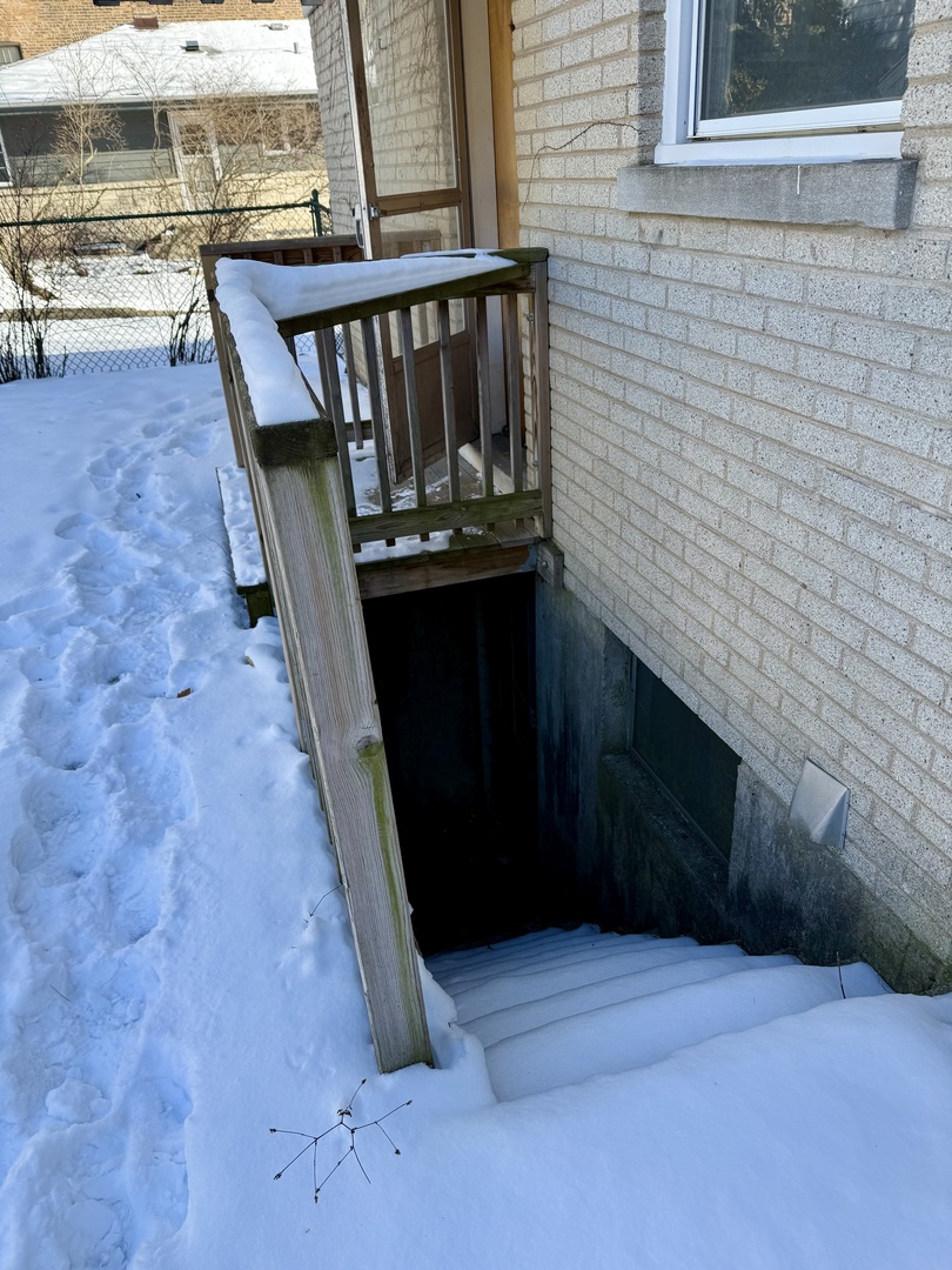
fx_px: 880
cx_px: 476
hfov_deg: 56.8
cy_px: 635
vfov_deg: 71.6
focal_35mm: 24
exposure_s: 1/920
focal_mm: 6.76
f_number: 1.78
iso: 80
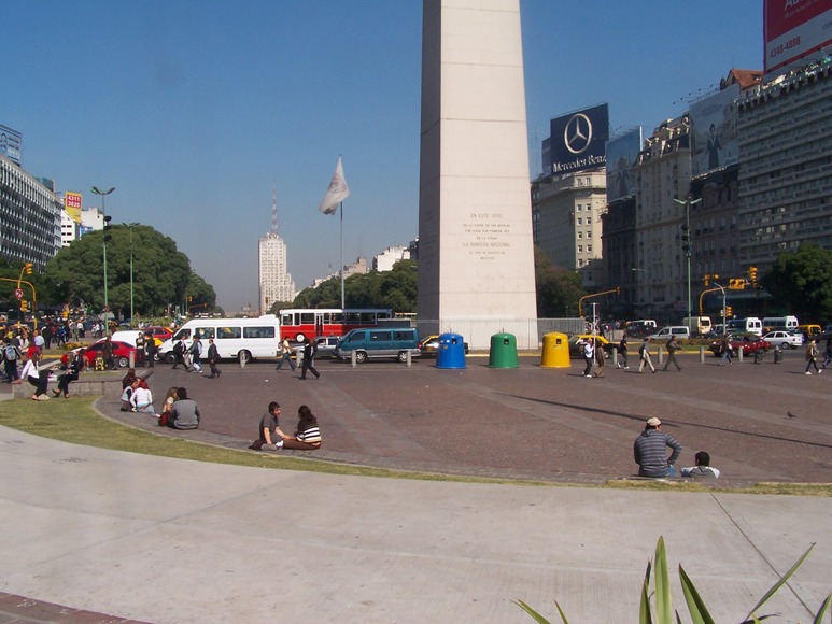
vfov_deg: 37.7
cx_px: 416
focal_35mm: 38
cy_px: 312
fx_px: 913
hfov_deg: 49.0
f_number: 8
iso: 80
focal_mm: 6.3
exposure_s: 1/400
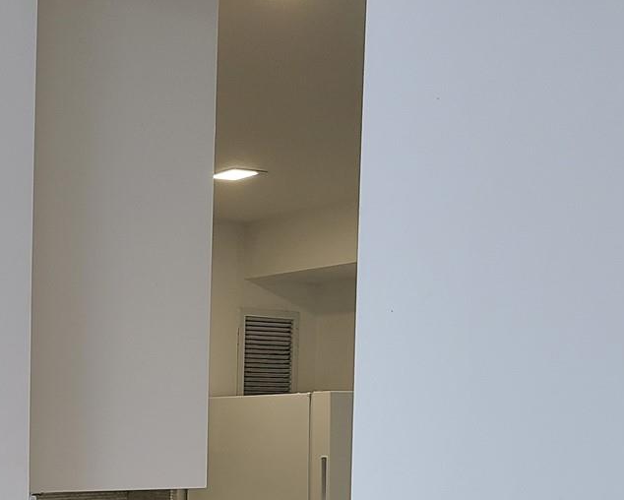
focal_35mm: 64
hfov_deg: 27.2
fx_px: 1183
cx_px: -55
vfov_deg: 23.0
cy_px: 493
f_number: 1.8
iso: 64
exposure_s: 1/119
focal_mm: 5.4
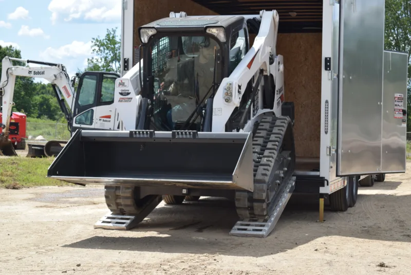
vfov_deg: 17.5
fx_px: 891
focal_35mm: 78
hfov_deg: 26.0
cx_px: 206
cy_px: 138
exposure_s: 1/400
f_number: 10
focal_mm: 52
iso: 200
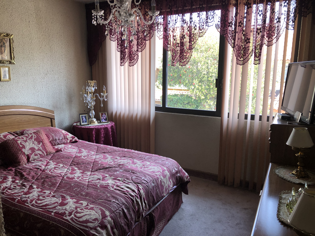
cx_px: 158
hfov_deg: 63.4
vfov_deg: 49.7
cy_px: 118
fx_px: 255
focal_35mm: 28
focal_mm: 3.99
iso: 25
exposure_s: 1/30
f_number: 1.8
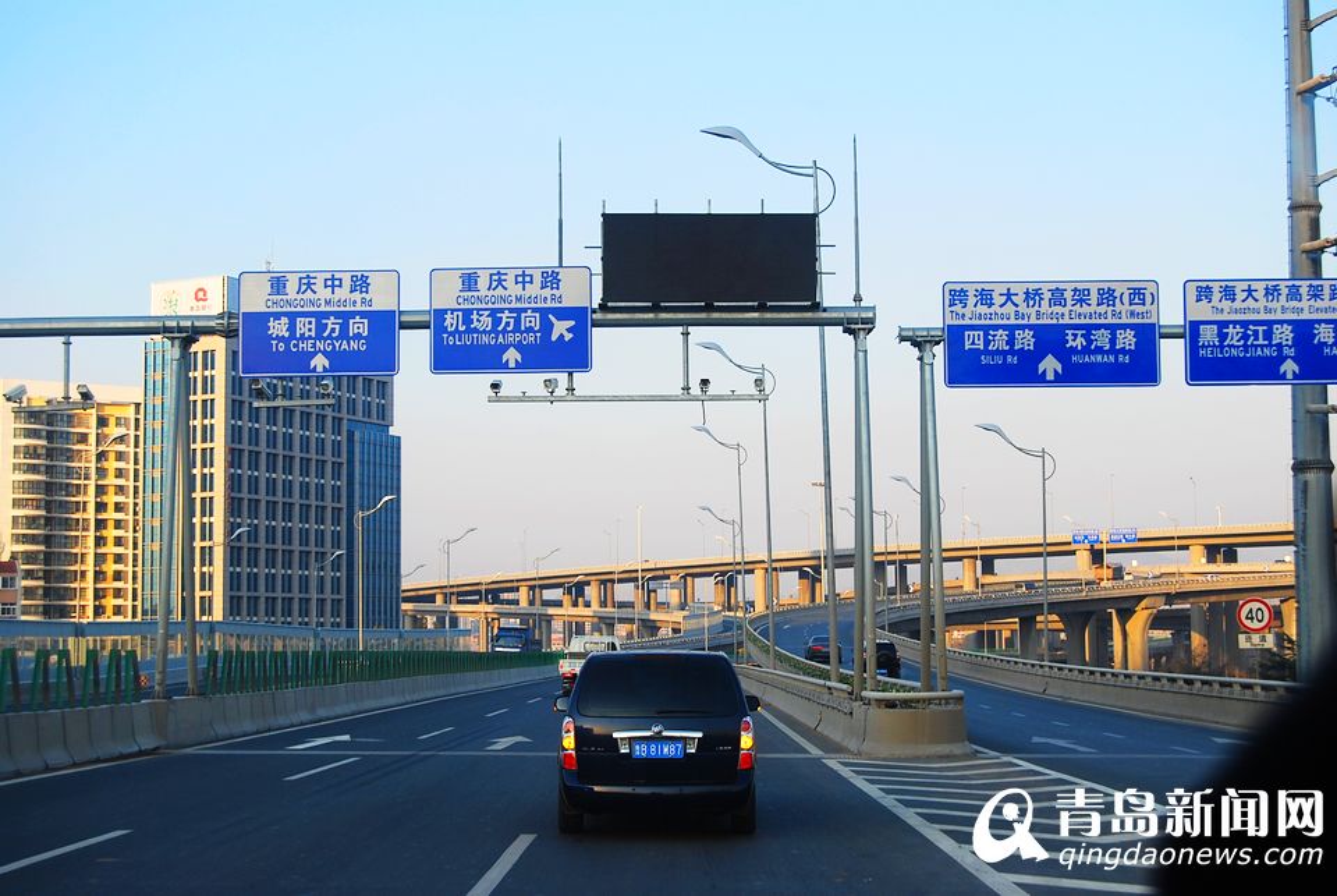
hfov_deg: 37.8
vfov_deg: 25.8
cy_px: 448
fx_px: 1952
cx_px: 668
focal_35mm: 52
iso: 100
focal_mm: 35
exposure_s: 1/160
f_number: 6.3
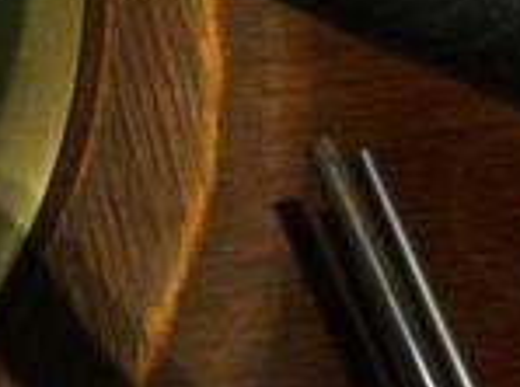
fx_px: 2533
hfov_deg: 10.4
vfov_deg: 8.2
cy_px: -486
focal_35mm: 169
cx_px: -633
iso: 250
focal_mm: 3.85
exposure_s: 1/15
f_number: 2.8
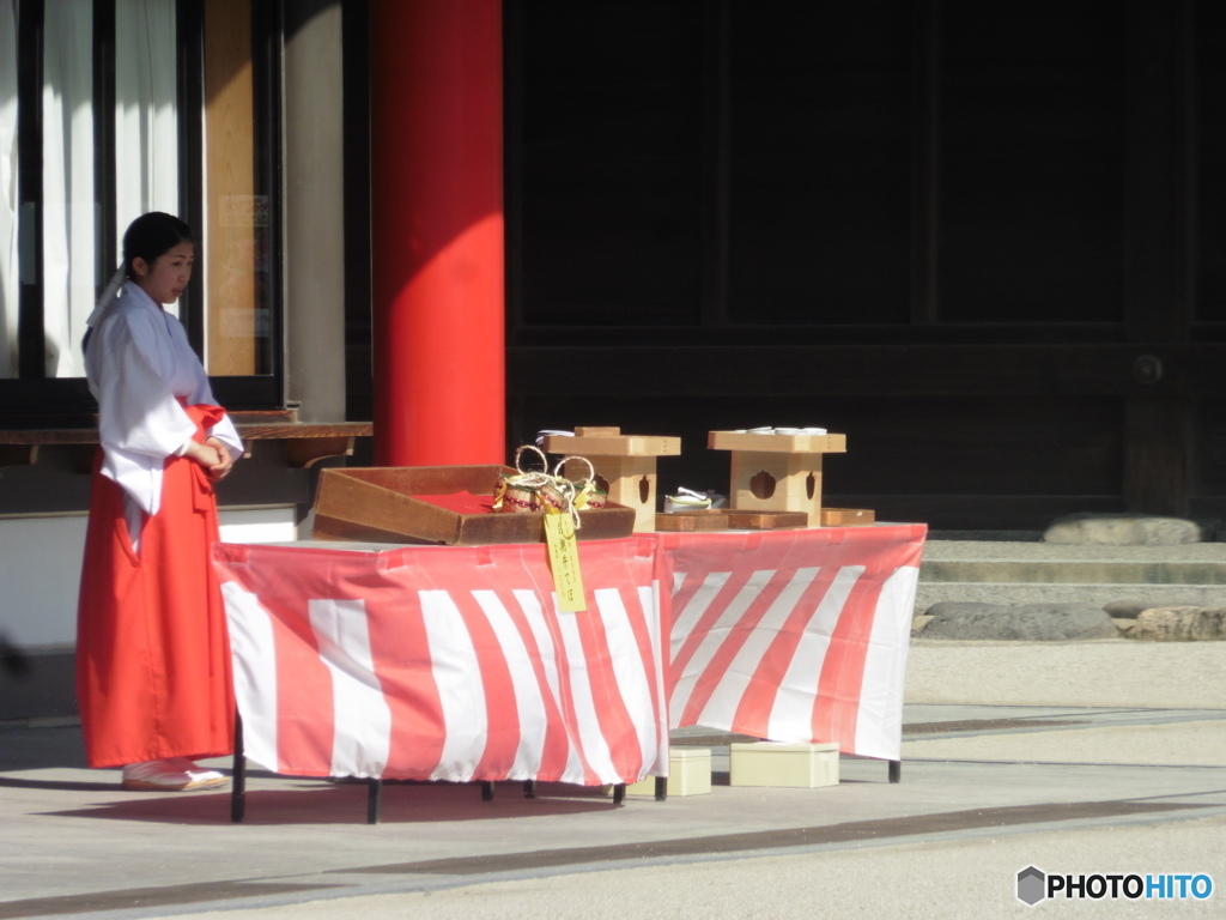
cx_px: 613
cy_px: 460
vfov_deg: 3.3
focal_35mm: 456
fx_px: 16150
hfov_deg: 4.3
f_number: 6.3
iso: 100
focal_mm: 81.7
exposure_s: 1/400
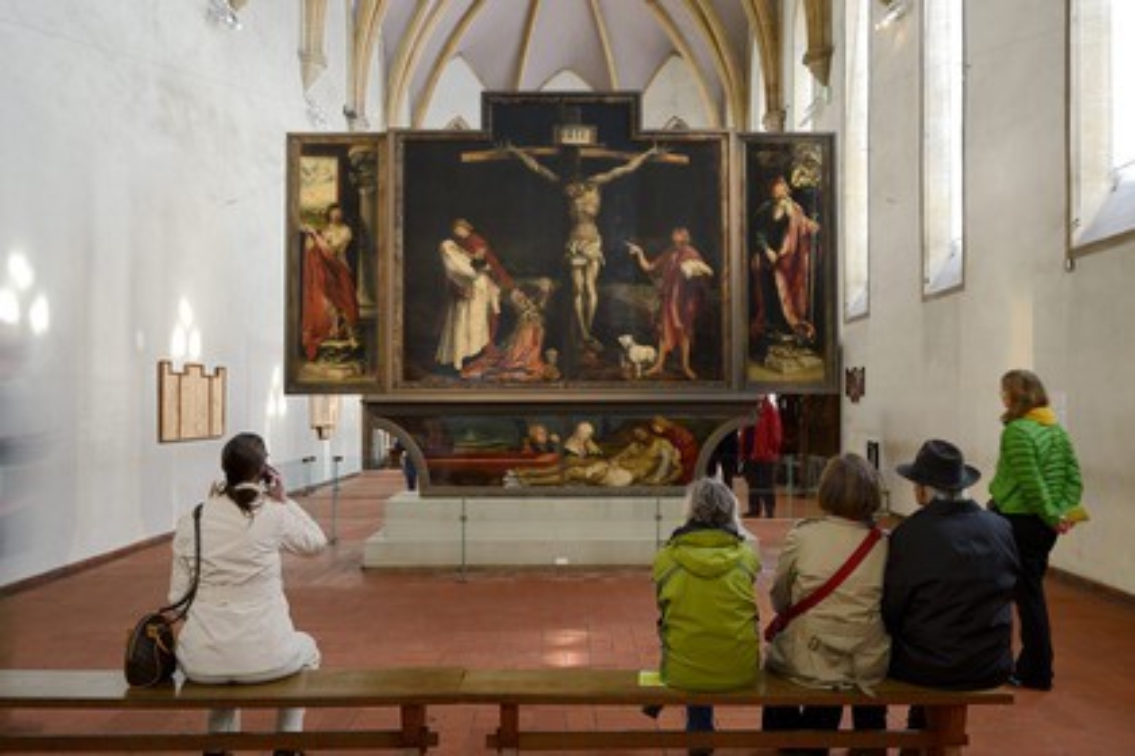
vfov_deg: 41.1
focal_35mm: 32
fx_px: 1009
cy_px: 378
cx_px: 568
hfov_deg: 58.7
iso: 100
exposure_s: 1
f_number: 7.1
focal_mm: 32
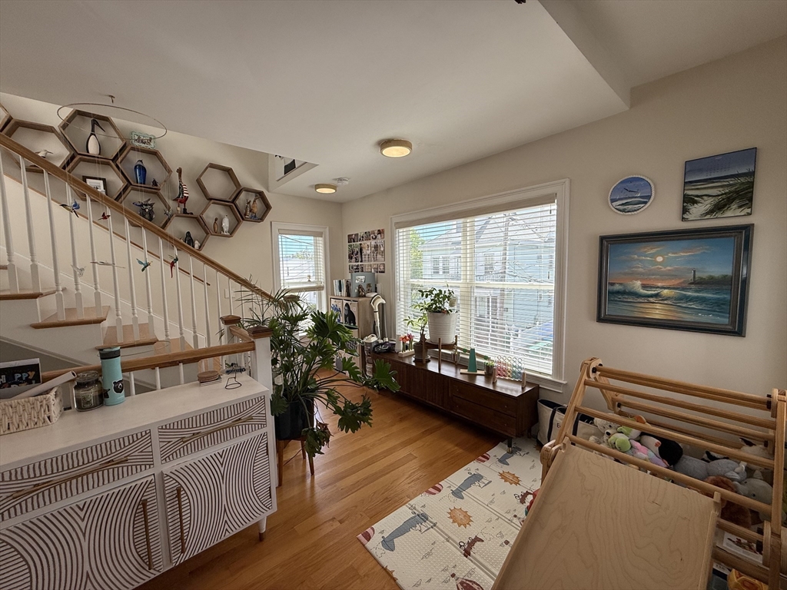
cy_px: 295
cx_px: 394
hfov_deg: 102.1
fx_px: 318
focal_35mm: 14
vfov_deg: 85.7
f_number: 2.2
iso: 50
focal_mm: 2.22
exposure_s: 1/279
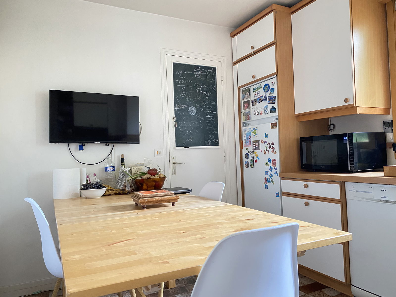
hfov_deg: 67.3
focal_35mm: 26
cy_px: 148
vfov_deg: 53.1
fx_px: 297
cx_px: 198
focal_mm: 4.25
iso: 400
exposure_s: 1/60
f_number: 1.8
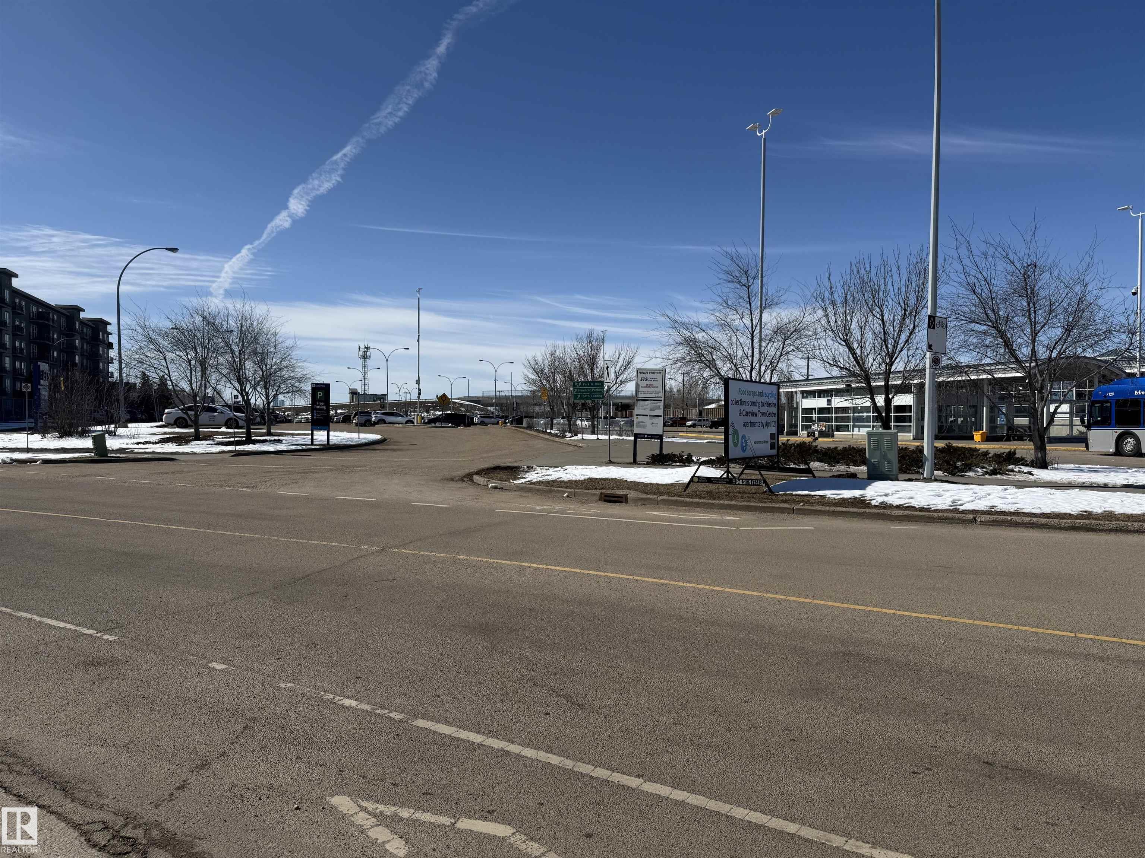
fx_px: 794
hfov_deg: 71.6
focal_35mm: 24
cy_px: 429
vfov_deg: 56.8
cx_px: 572
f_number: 1.78
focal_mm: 6.76
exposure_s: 1/10309
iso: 80
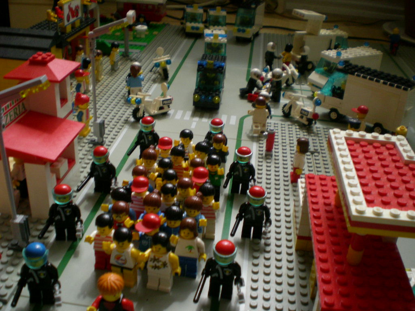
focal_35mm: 38
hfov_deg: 49.0
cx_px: 208
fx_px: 456
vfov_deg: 37.7
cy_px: 156
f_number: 3.1
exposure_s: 1/57.6
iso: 177
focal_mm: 6.3
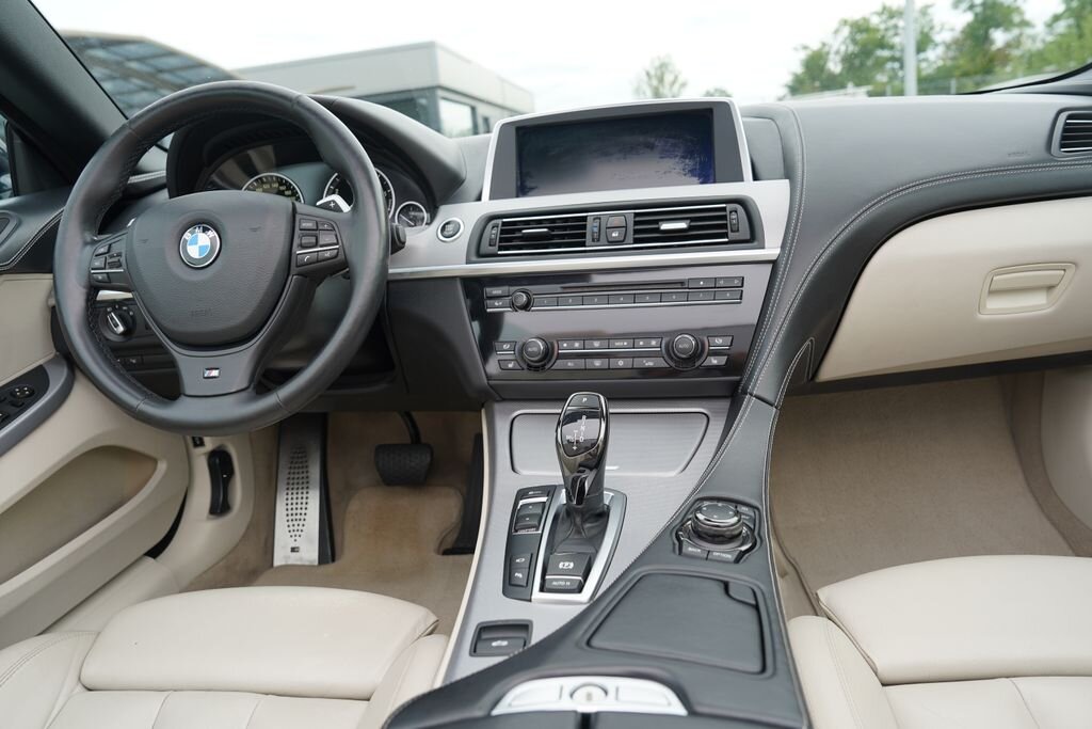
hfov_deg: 73.7
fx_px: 728
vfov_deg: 53.1
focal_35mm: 24
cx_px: 546
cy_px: 364
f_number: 4.5
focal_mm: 24
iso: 100
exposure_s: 1/80
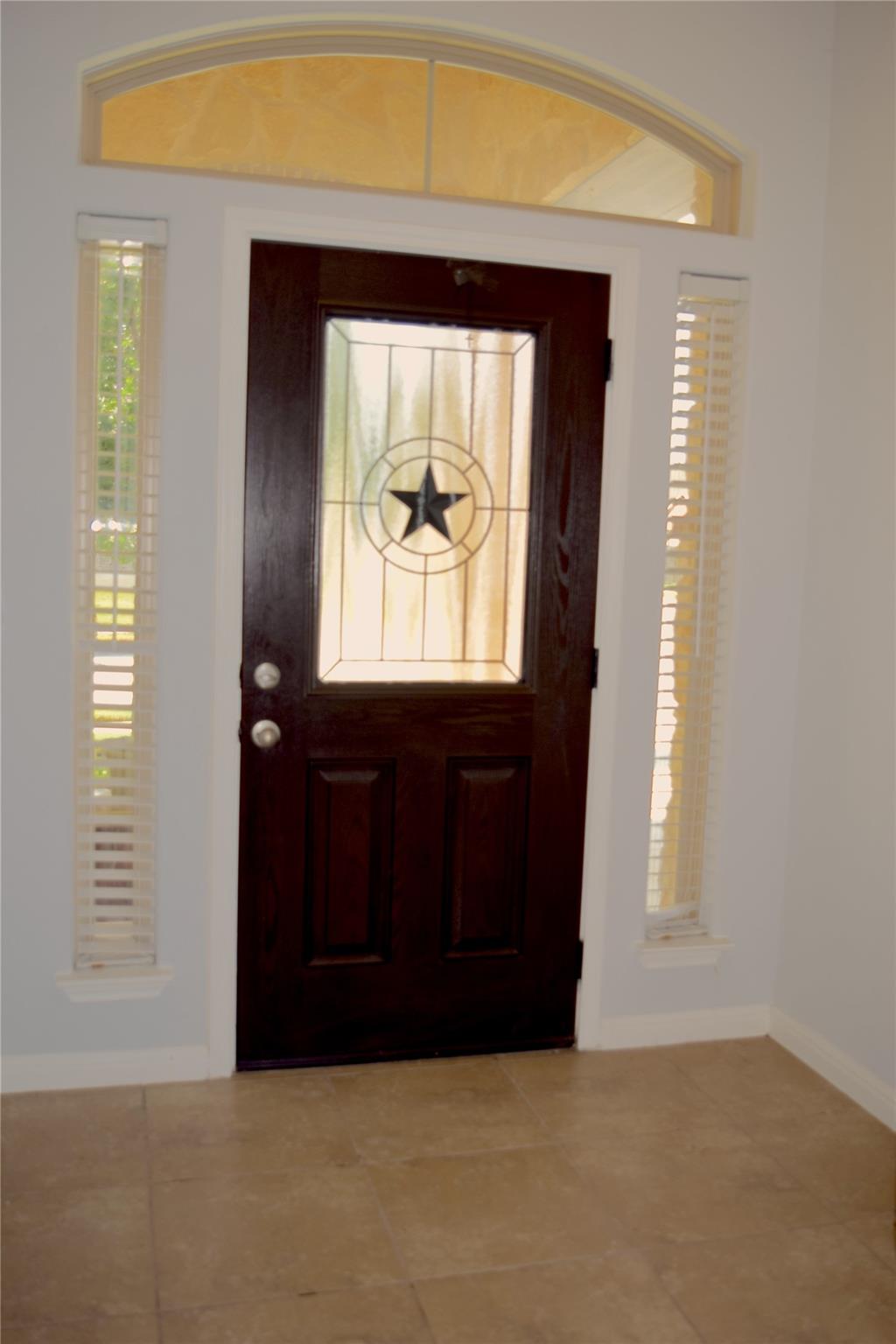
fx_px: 1232
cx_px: 448
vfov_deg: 57.2
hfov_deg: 40.0
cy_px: 672
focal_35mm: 33
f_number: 3.8
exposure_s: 1/100
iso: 100
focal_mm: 22
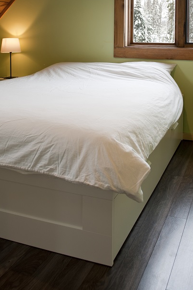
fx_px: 338
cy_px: 45
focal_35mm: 42
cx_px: 109
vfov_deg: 43.5
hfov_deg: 31.8
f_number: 4.5
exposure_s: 1/25
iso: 200
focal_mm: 24
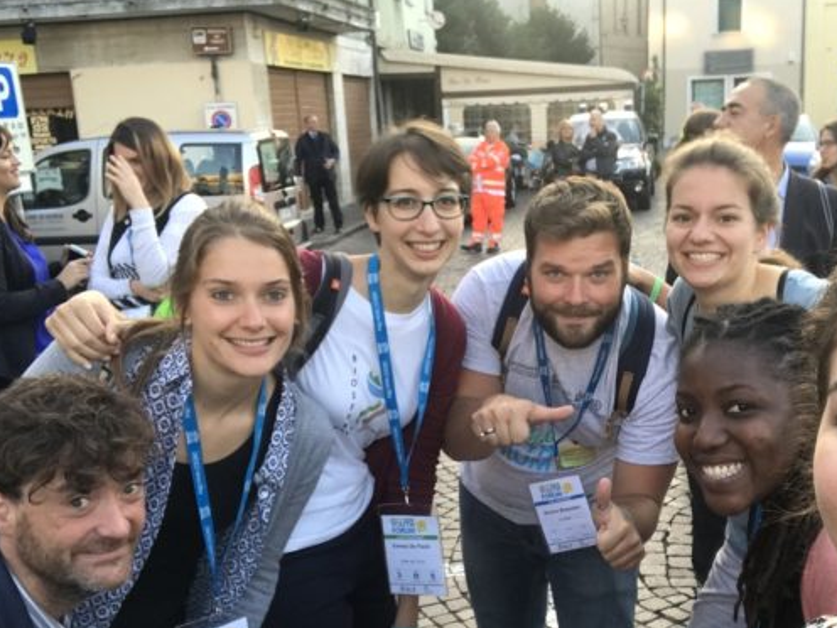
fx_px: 1040
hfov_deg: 43.5
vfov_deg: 33.4
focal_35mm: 43
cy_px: 402
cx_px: 526
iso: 25
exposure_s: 1/50
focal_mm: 2.87
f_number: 2.2
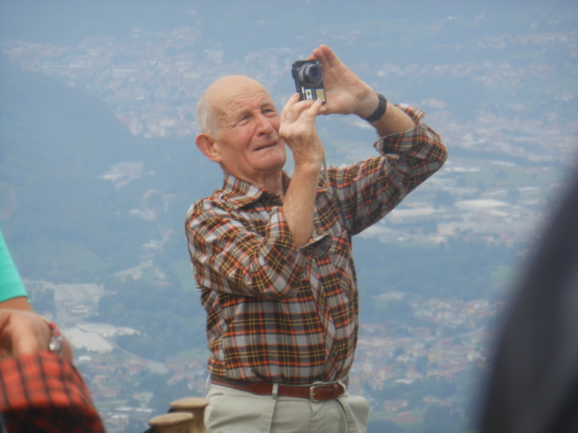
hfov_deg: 7.9
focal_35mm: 250
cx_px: 289
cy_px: 216
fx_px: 4174
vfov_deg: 5.9
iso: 80
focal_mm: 45
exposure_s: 1/100
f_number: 5.8
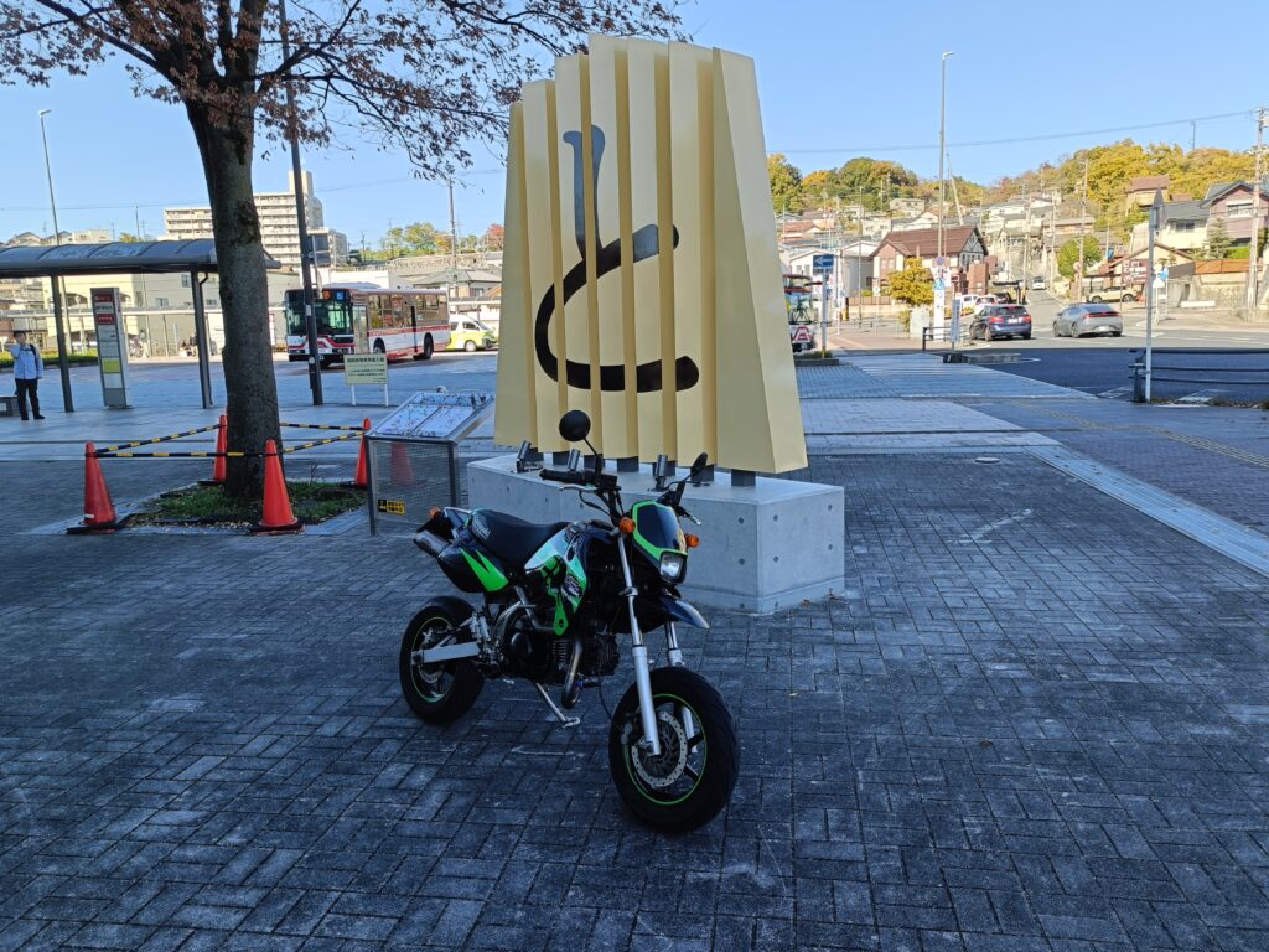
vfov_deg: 51.4
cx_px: 634
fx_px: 990
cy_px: 476
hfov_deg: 65.3
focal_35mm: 27
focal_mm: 4.7
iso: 50
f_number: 1.7
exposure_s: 1/166
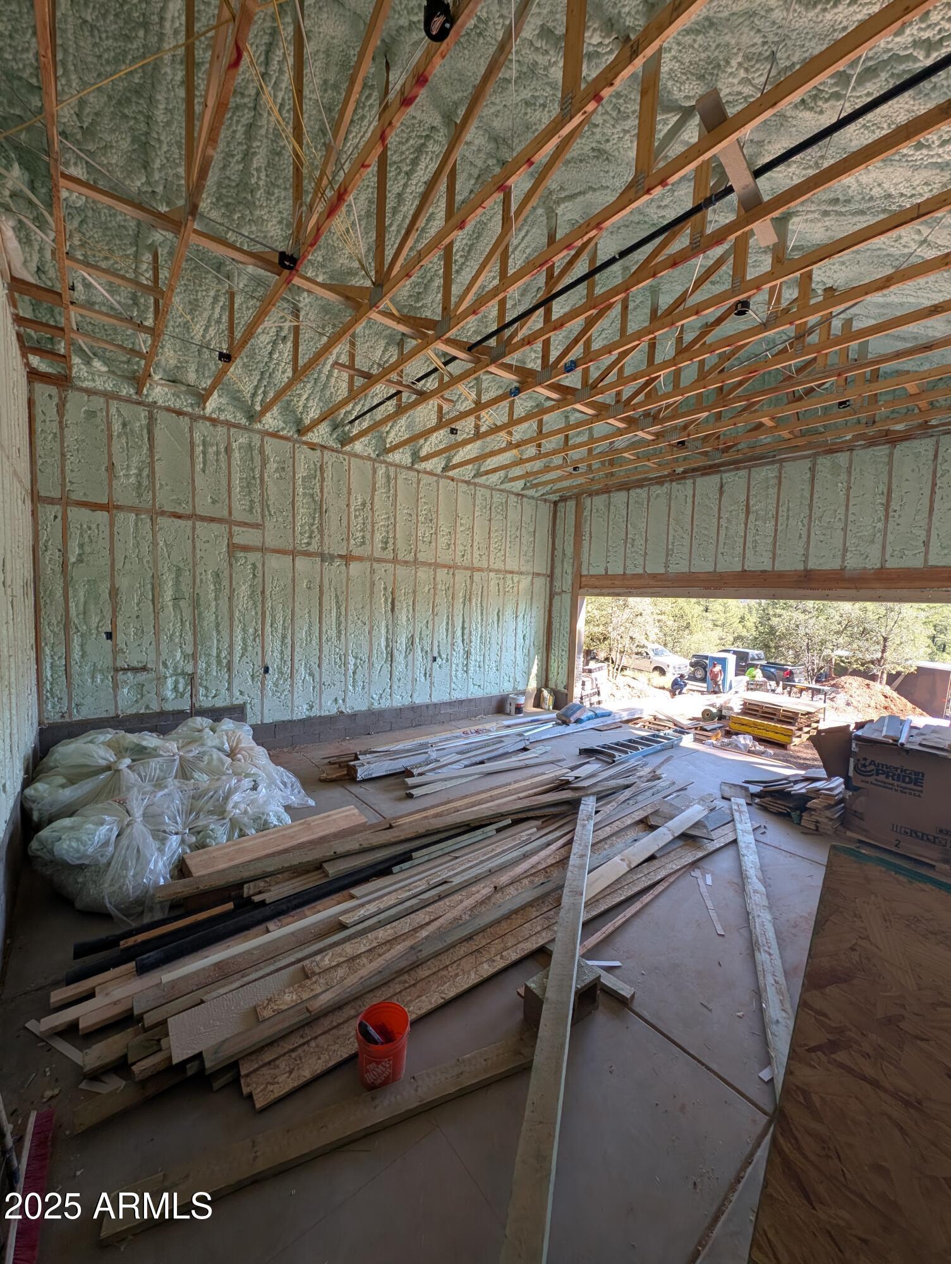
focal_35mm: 12
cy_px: 632
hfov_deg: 94.6
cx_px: 476
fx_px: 439
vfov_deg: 110.5
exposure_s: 1/166
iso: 49
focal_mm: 2.23
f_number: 1.95
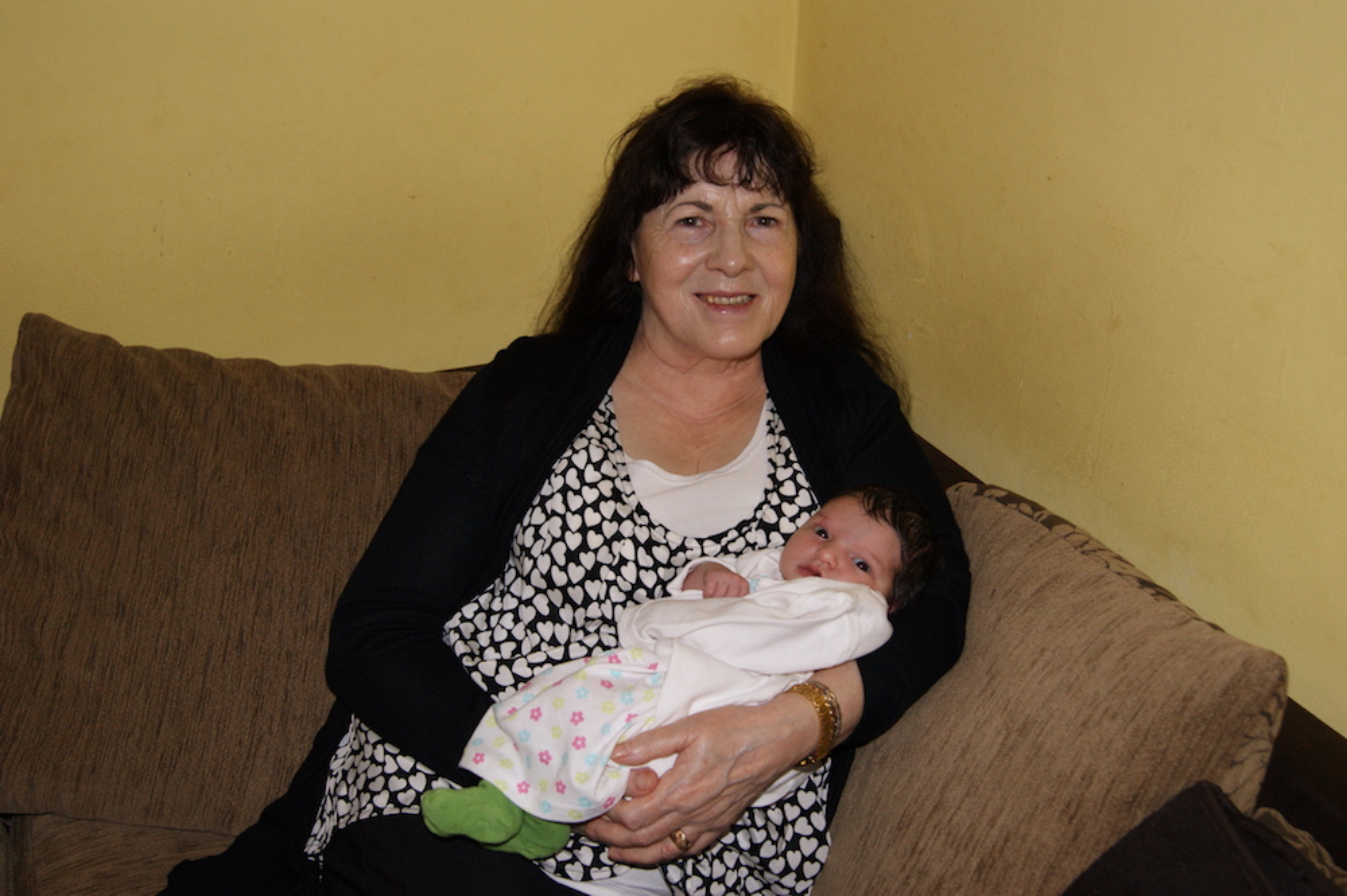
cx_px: 674
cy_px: 448
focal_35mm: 39
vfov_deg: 34.2
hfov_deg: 49.6
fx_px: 1459
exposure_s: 1/60
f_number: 5.6
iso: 400
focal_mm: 26
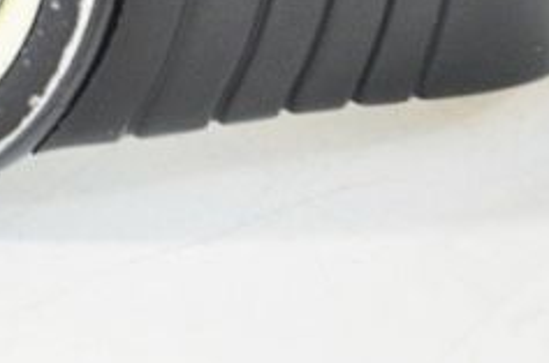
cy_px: -54
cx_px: -74
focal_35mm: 510
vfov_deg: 2.7
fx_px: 7756
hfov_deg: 4.0
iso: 1600
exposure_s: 1/80
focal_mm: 105
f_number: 5.6
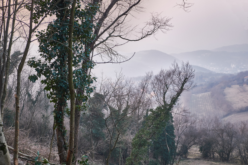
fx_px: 324
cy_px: 82
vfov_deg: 28.6
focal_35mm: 47
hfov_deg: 41.9
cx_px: 124
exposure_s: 1/105
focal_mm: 31.5
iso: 200
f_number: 3.6
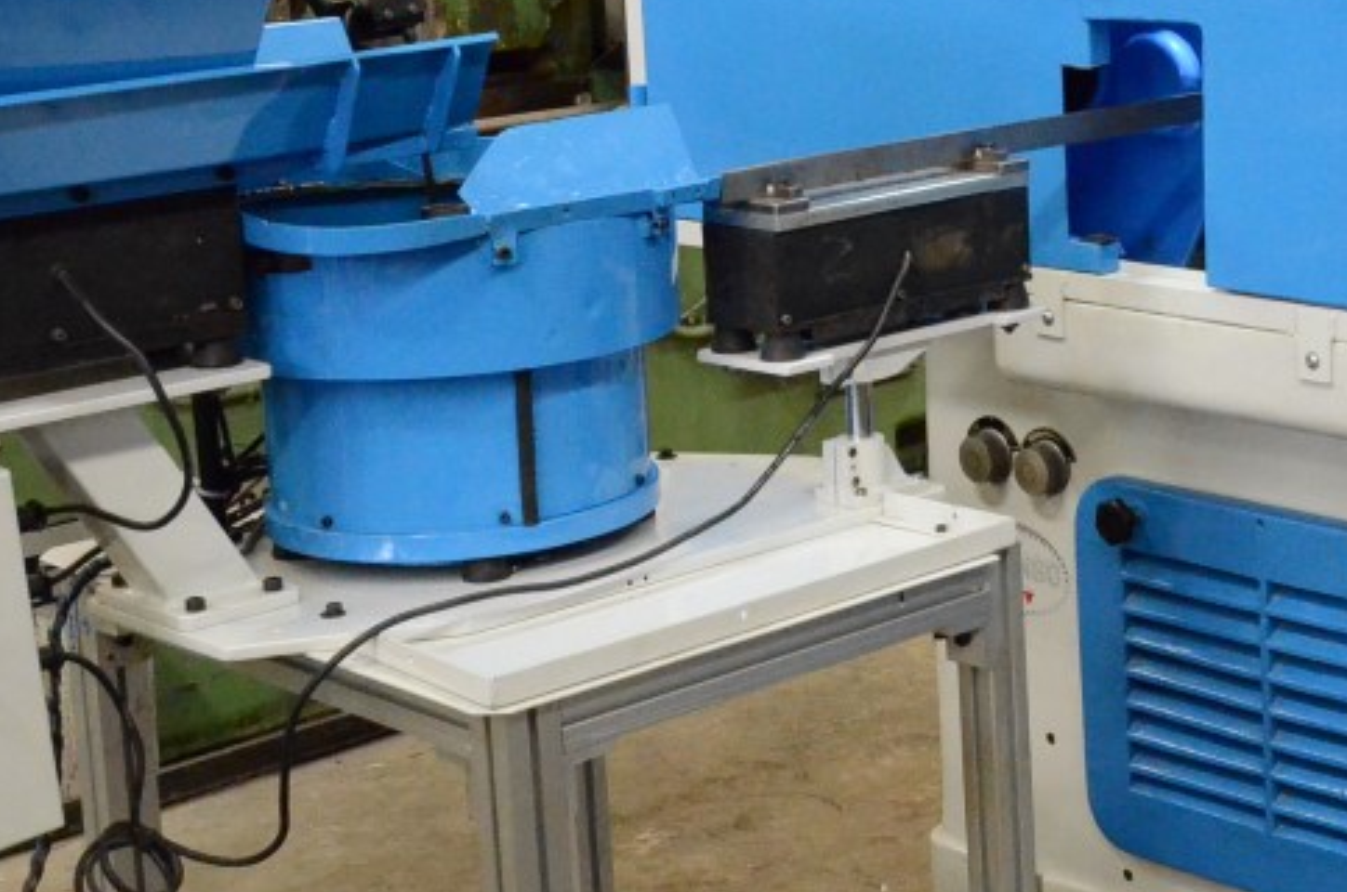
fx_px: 3025
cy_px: 159
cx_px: 1281
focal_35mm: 81
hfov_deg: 24.2
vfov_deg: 16.6
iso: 6400
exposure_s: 1/200
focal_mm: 24
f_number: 7.1
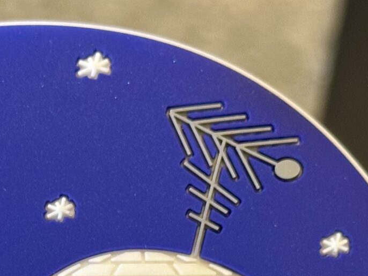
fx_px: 1904
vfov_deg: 8.2
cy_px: 367
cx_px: 0
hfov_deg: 10.9
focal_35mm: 179
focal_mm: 6.86
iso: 80
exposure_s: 1/89
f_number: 1.78
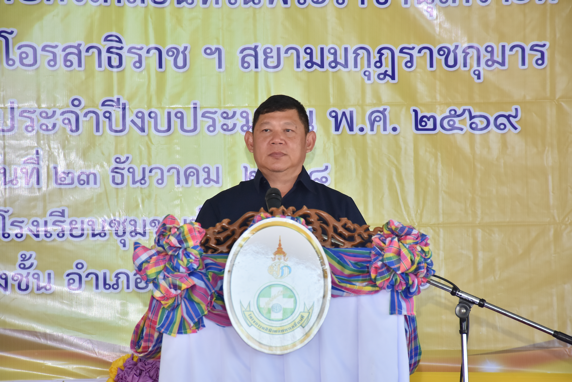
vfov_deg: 7.5
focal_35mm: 183
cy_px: 191
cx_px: 286
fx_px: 2908
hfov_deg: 11.2
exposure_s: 1/125
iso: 640
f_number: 7.1
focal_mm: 122
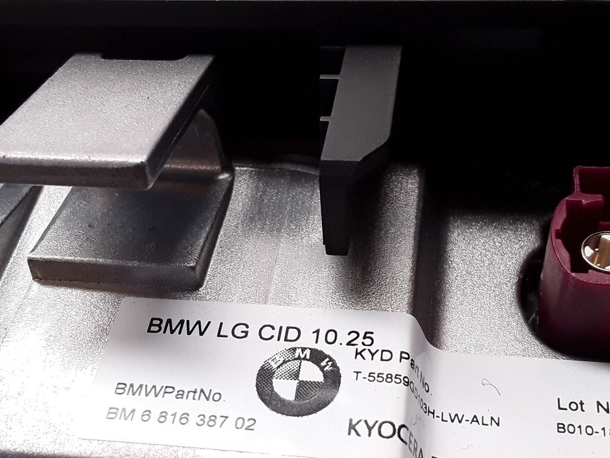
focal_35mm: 47
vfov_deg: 30.5
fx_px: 828
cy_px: 330
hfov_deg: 40.4
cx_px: 286
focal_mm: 2.91
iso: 100
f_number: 1.9
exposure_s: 1/100
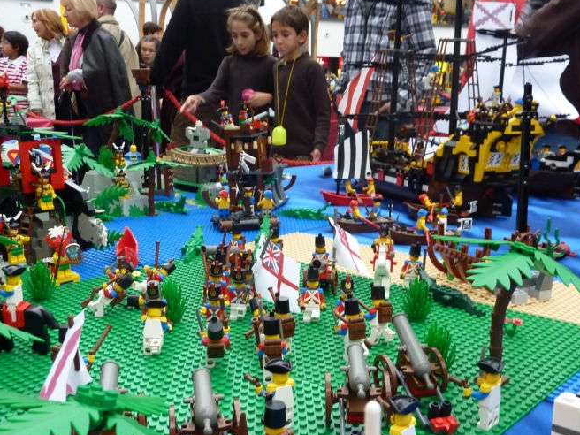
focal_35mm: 39
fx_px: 653
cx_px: 323
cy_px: 270
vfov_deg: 36.6
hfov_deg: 47.8
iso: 250
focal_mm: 4.1
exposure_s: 1/30
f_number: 3.3
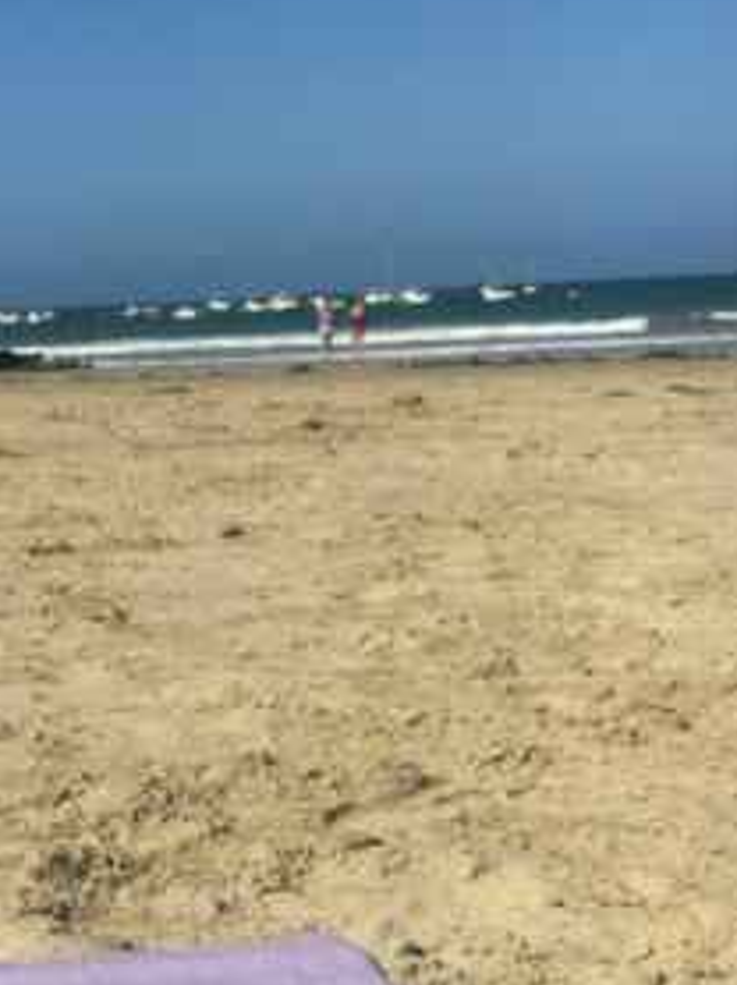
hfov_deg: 19.9
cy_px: 978
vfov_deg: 26.0
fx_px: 2019
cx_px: -35
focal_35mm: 71
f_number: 2.2
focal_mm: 4.15
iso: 25
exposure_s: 1/3663
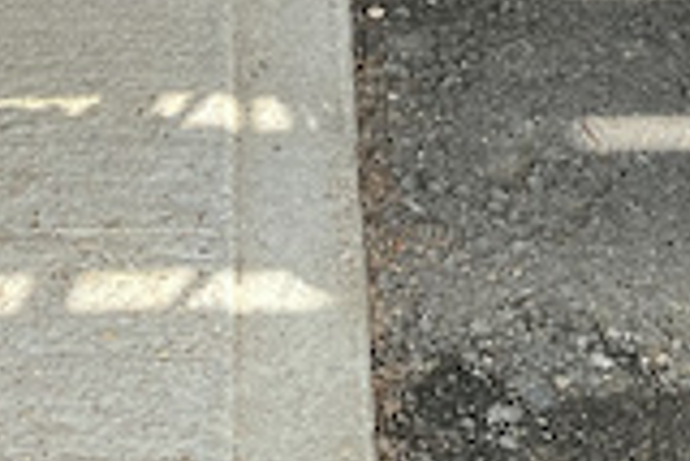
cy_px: -676
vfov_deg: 9.1
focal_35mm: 135
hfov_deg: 15.2
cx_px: 306
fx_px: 2590
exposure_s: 1/200
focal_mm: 5.1
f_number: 1.6
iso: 40
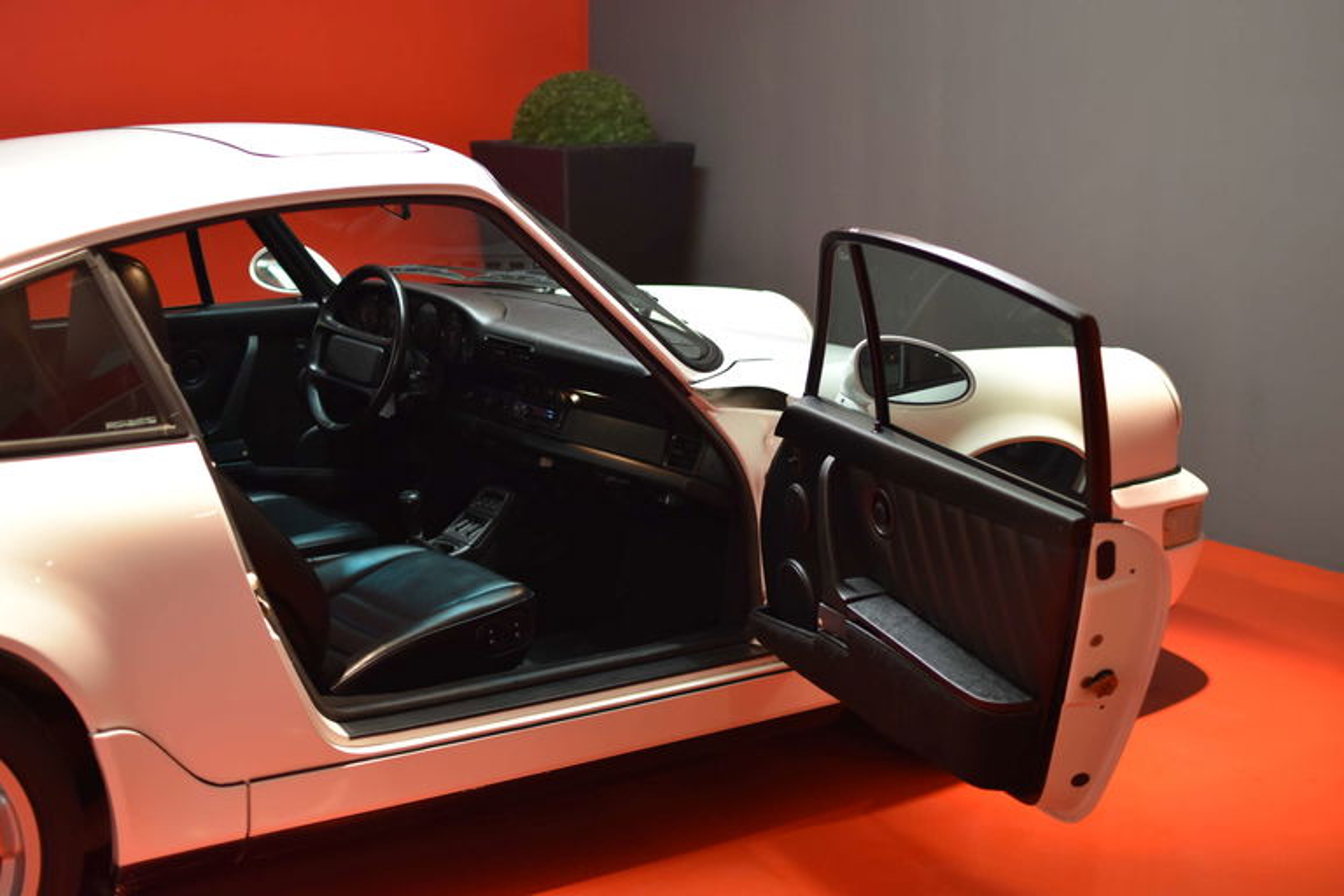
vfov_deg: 25.8
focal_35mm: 52
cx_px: 672
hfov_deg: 37.9
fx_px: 1960
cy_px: 448
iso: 800
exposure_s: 1/60
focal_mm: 35
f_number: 2.2
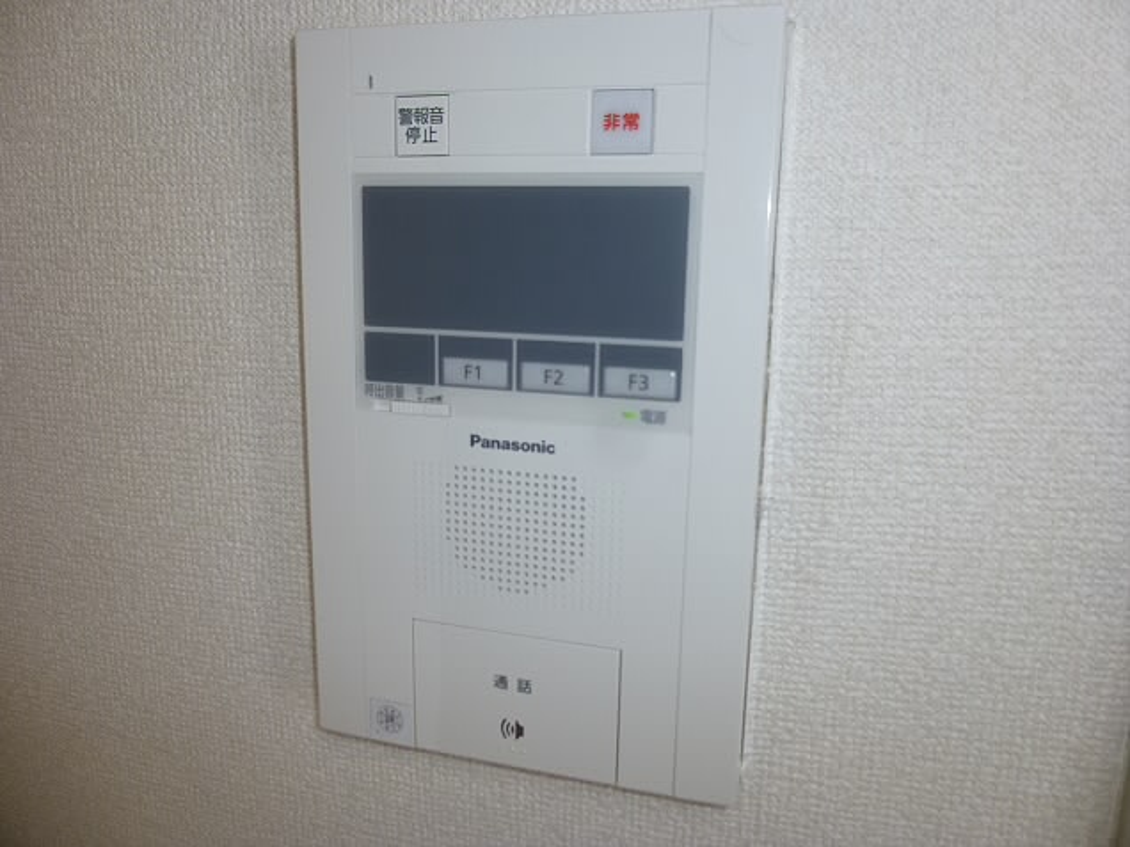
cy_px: 424
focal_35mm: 25
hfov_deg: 69.4
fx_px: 816
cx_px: 565
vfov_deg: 54.9
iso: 100
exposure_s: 1/60
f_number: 3.1
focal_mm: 4.5
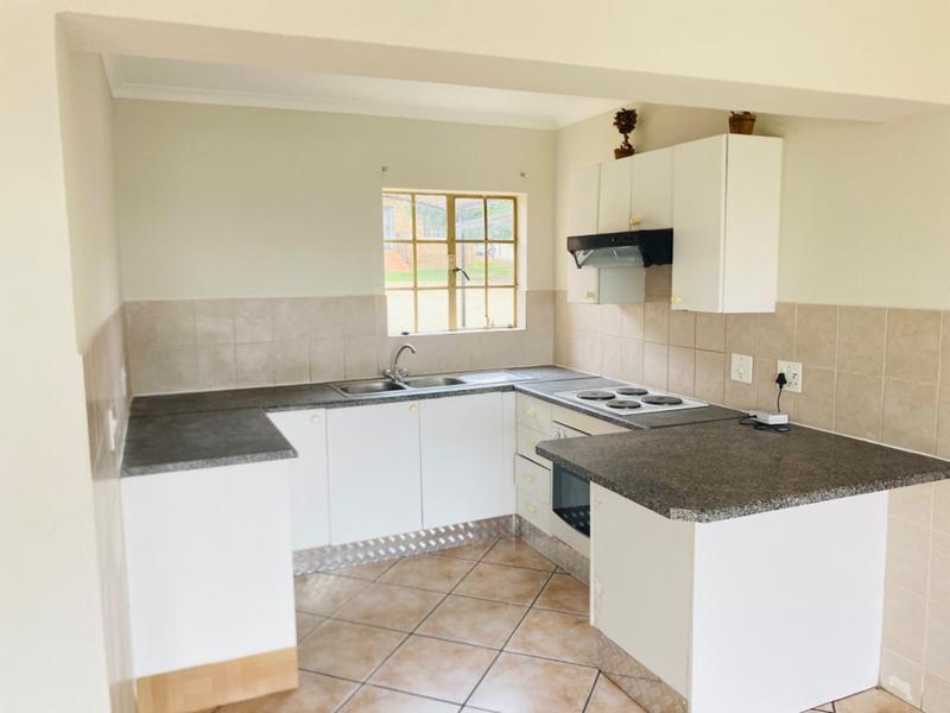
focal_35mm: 26
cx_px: 475
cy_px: 356
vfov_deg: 53.1
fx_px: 714
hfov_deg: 67.3
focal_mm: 4.25
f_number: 1.8
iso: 80
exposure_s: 1/121
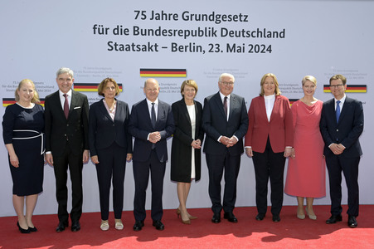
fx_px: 498
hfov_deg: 41.1
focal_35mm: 48
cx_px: 187
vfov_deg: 28.0
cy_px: 124
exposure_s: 1/250
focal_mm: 48
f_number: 11
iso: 400
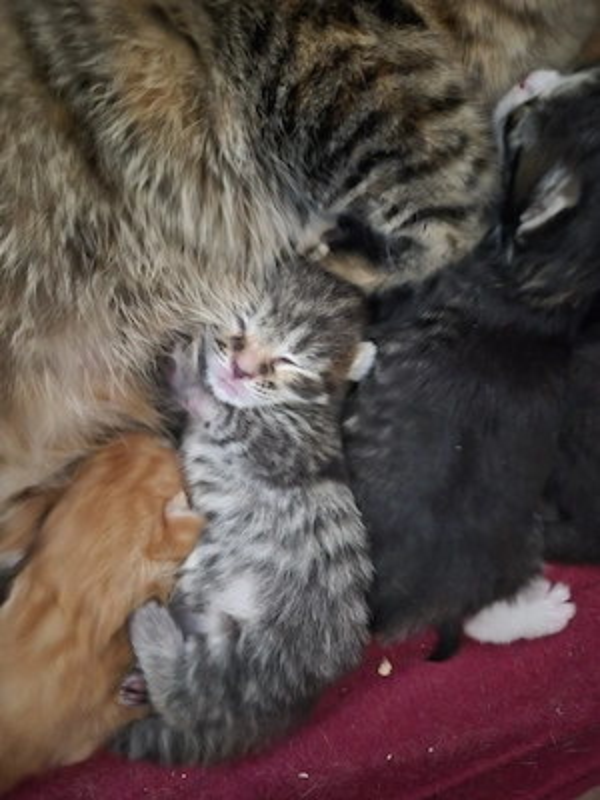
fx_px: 532
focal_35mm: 23
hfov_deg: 58.9
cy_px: 400
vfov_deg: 73.9
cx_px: 300
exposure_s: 1/20
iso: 2500
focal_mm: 5.4
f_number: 1.8
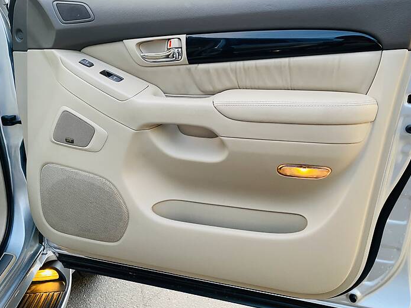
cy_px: 140
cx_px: 213
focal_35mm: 30
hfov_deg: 59.9
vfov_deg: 46.8
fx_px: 356
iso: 200
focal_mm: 4.2
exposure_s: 1/60
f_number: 1.8
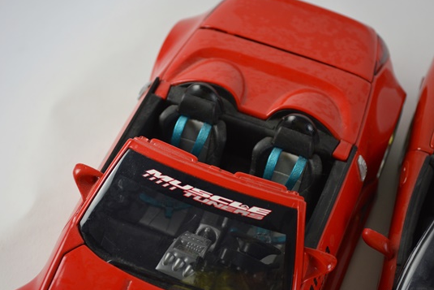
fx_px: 892
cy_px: 142
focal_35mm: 74
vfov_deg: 18.4
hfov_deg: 27.3
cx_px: 223
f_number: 5.3
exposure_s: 1/100
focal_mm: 44
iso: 400
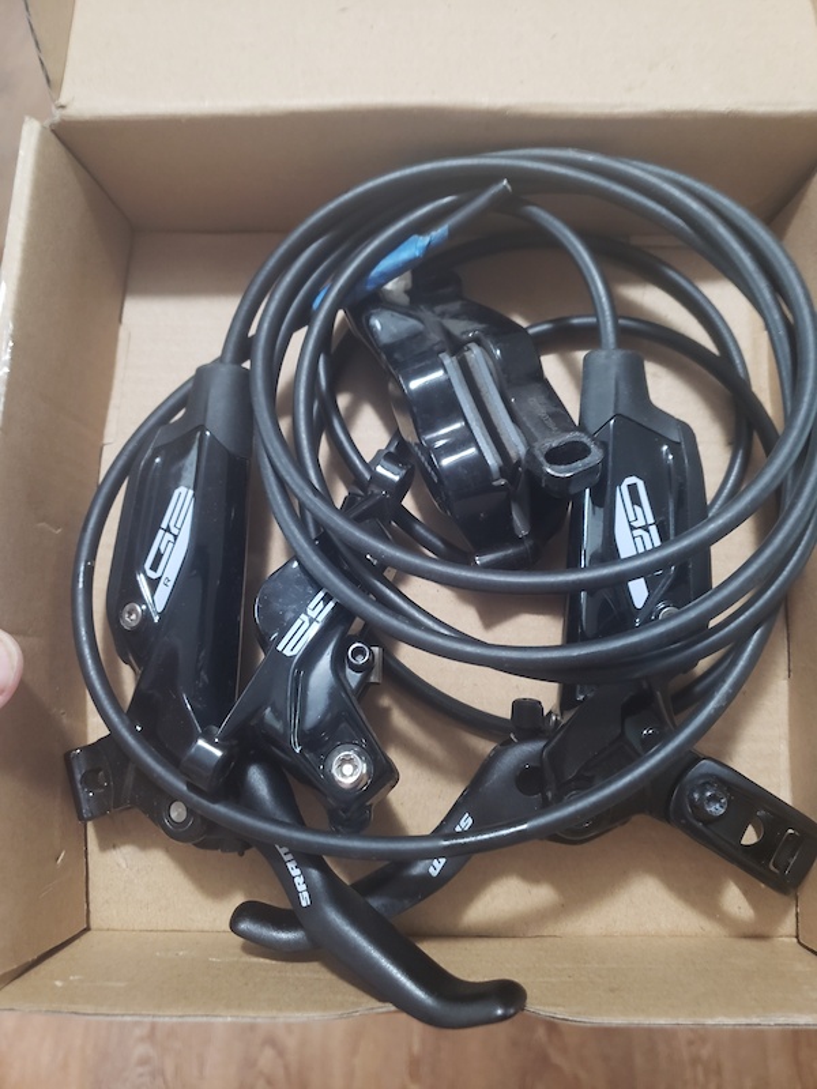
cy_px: 544
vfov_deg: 67.3
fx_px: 818
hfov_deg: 53.1
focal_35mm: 26
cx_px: 408
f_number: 1.5
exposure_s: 1/12
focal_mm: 4.3
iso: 250
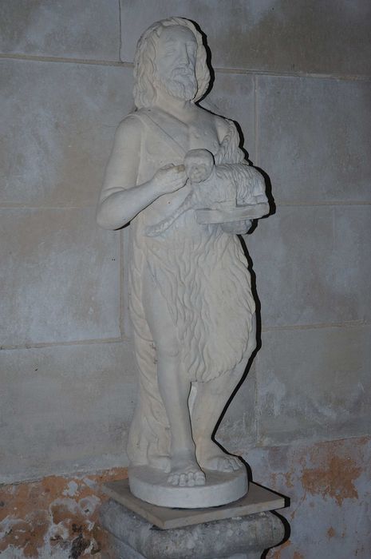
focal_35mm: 72
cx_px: 186
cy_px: 280
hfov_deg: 18.9
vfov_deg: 28.1
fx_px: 1116
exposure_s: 1/60
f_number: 4.5
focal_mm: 48
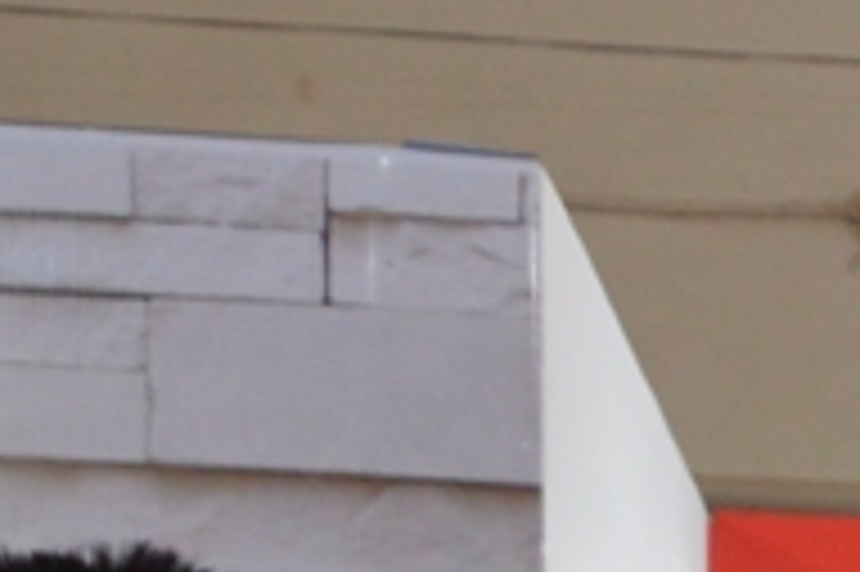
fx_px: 5084
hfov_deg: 8.4
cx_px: 2373
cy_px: 2058
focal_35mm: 213
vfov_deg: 5.7
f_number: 5
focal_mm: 18
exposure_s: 1/100
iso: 400
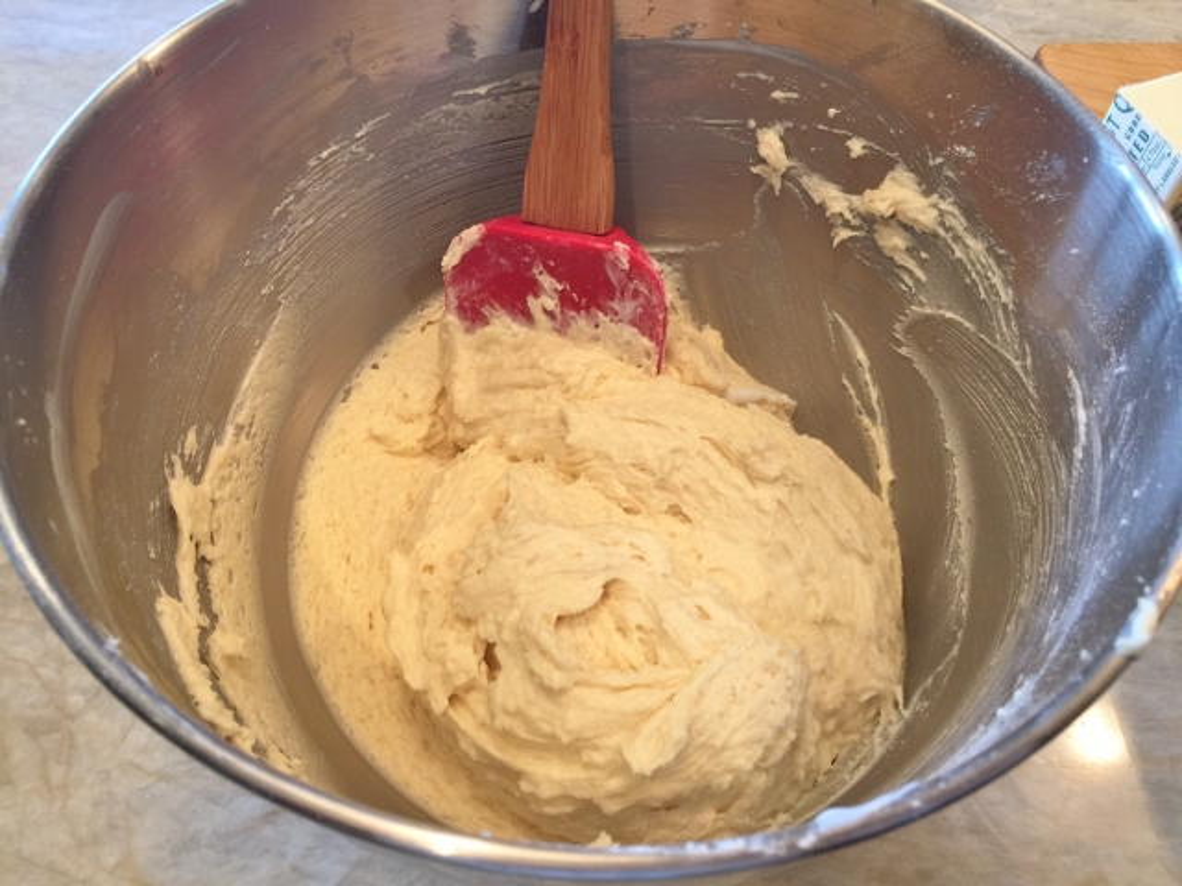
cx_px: 591
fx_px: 990
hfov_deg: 61.7
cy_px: 443
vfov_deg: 48.2
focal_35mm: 29
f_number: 2.2
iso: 32
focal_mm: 4.15
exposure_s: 1/15
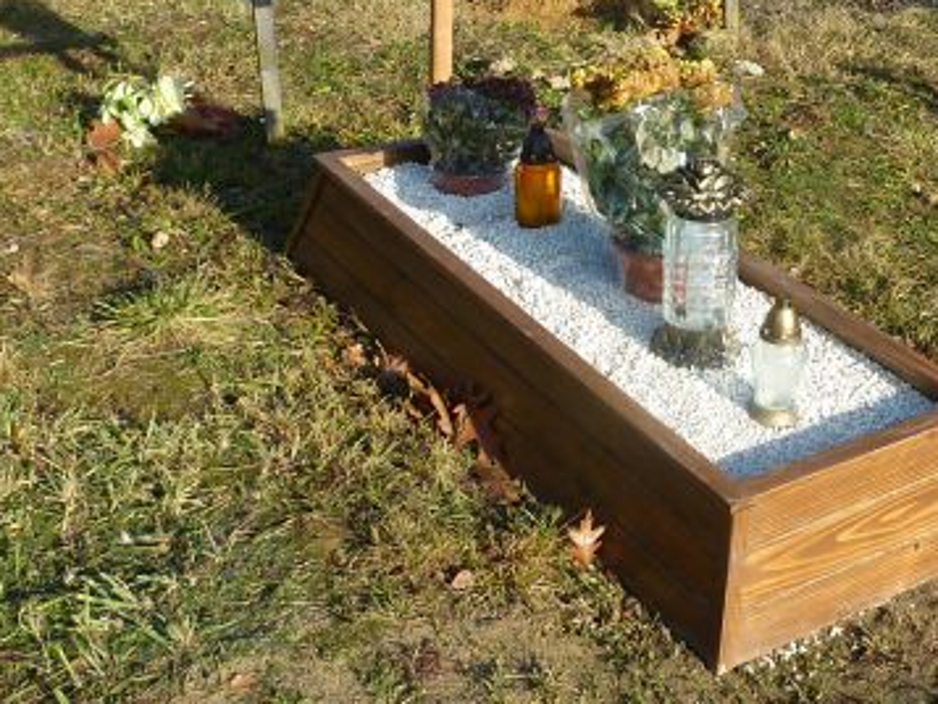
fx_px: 1518
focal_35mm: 56
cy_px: 189
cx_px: 665
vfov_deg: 25.8
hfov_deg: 33.9
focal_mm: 4.1
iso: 80
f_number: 4
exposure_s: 1/320
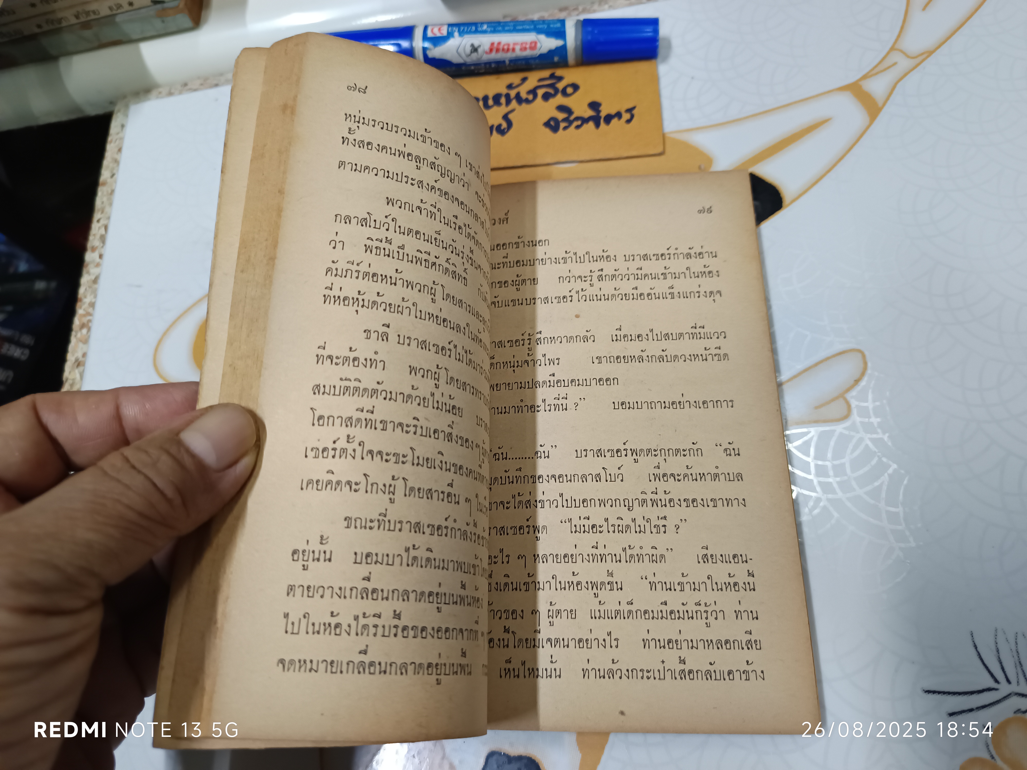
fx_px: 712
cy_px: 385
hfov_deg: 71.6
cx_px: 514
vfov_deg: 56.8
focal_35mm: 24
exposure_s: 1/25
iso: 1302
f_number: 1.7
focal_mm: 5.31
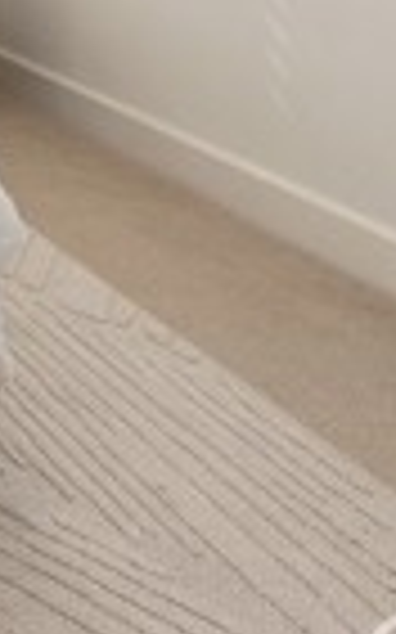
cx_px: -670
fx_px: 1124
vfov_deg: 25.8
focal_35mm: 65
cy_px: -241
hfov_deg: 12.7
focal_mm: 14
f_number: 5.6
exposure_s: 1/125
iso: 125
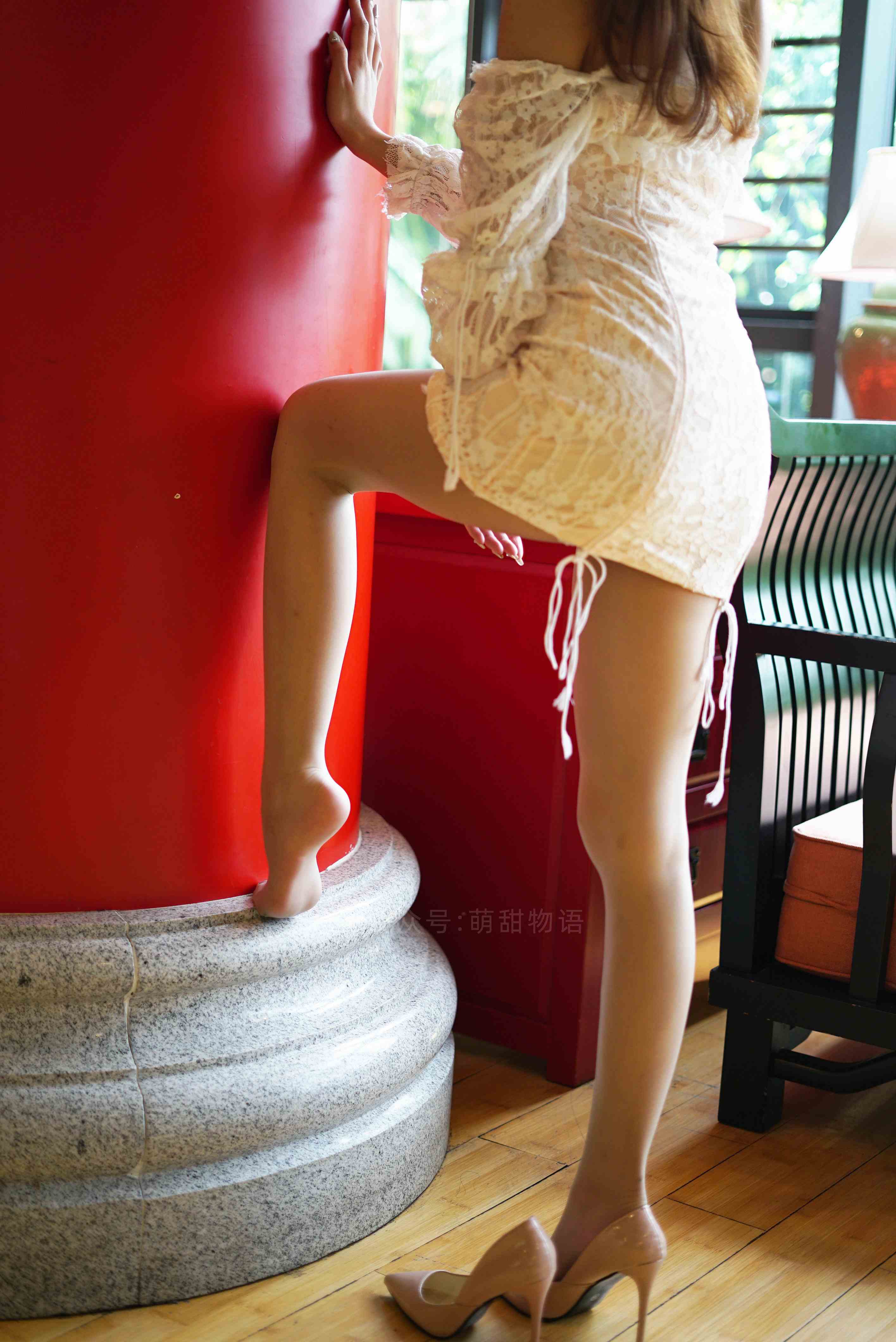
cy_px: 671
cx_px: 448
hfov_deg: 27.0
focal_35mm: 50
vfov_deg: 39.6
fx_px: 1864
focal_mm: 50
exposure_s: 1/320
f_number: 1.8
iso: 200
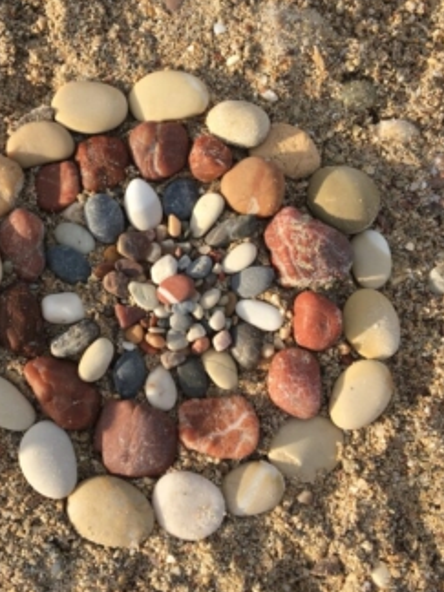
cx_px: 141
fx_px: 735
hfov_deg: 33.2
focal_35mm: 43
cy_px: 258
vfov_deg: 43.8
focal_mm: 4.15
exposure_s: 1/680
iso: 25
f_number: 2.2
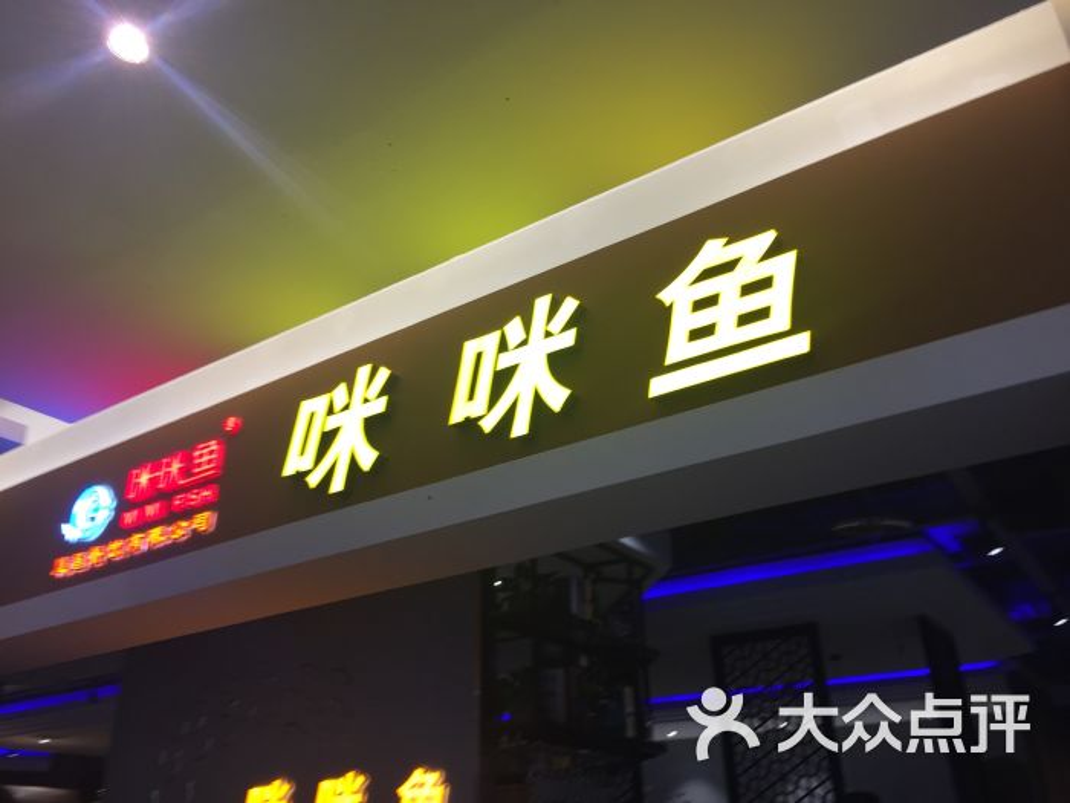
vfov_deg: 48.2
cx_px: 535
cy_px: 402
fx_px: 896
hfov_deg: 61.7
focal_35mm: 29
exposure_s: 1/50
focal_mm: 4.15
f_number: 2.2
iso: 40
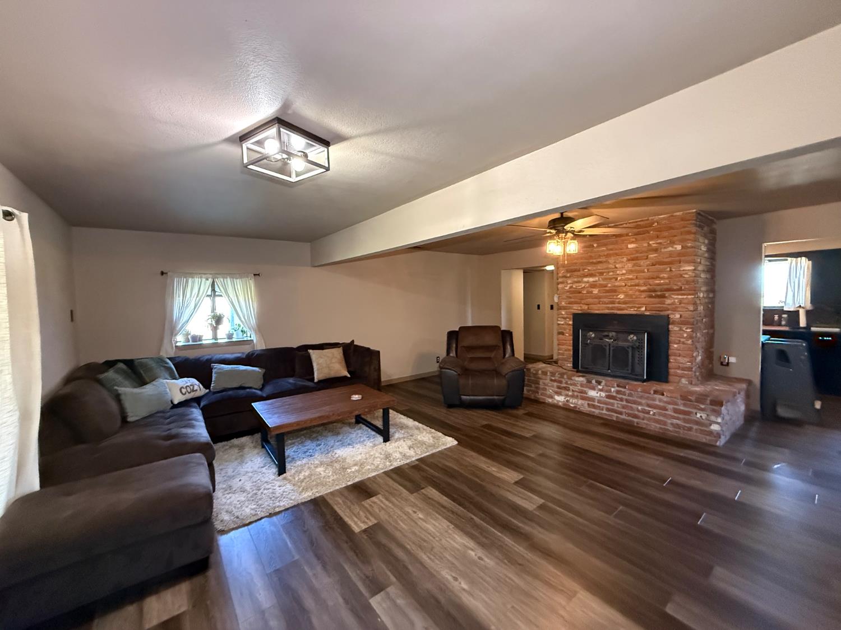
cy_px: 315
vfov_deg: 85.7
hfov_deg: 102.1
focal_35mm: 14
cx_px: 420
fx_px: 340
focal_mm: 2.22
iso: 1000
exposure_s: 1/60
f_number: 2.2
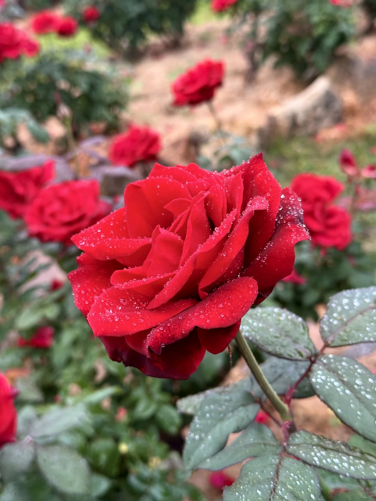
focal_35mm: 48
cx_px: 188
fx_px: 695
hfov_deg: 30.3
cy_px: 250
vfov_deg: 39.7
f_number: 1.78
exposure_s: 1/72
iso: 100
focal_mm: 6.76
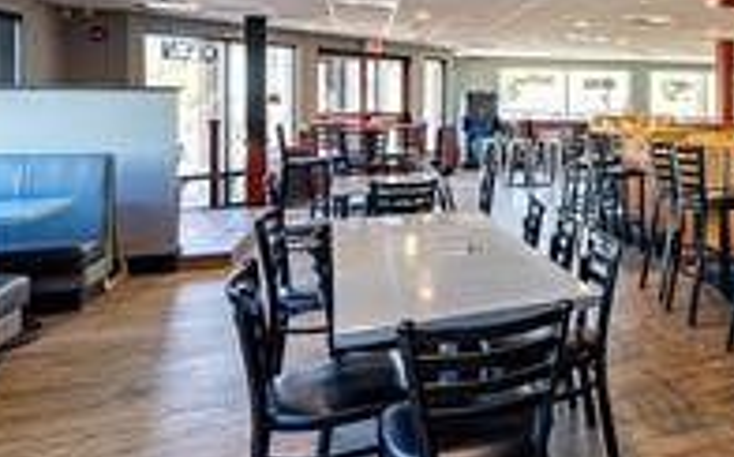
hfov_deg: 52.0
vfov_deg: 38.1
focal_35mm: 32
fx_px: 639
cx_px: 670
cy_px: 105
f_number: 7.1
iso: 100
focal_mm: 16
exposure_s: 1/30
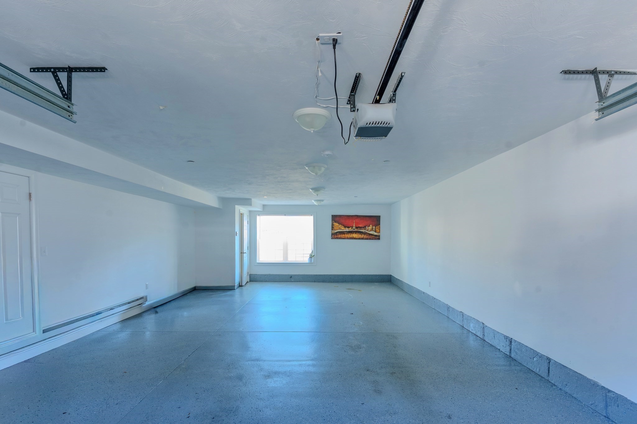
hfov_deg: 93.3
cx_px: 318
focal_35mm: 17
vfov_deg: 70.4
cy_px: 212
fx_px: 301
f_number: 8
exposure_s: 1/5
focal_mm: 17
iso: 1600
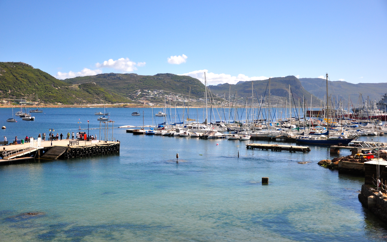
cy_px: 117
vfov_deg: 28.0
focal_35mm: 46
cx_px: 194
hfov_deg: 43.5
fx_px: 485
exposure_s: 1/2500
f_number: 4.2
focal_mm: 30
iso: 250
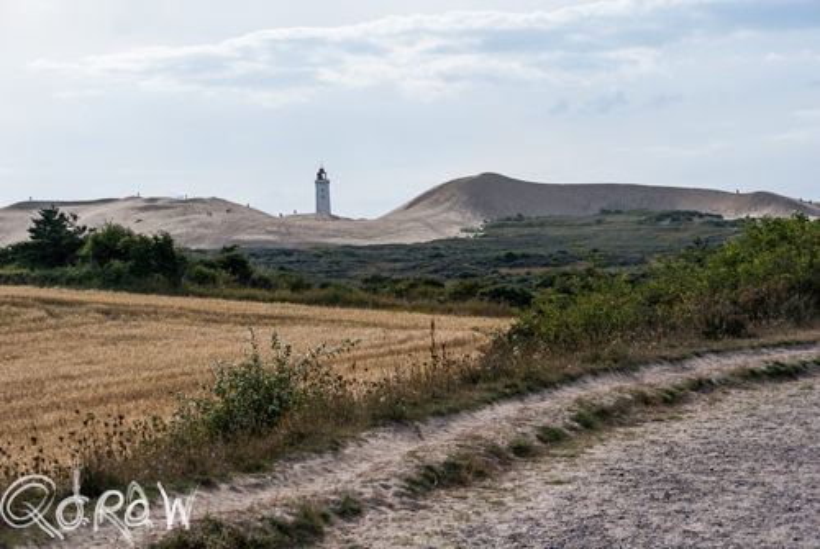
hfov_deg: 24.6
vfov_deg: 16.6
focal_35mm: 82
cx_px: 410
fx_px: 1882
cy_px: 274
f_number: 6.3
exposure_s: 1/2000
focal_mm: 55
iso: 400
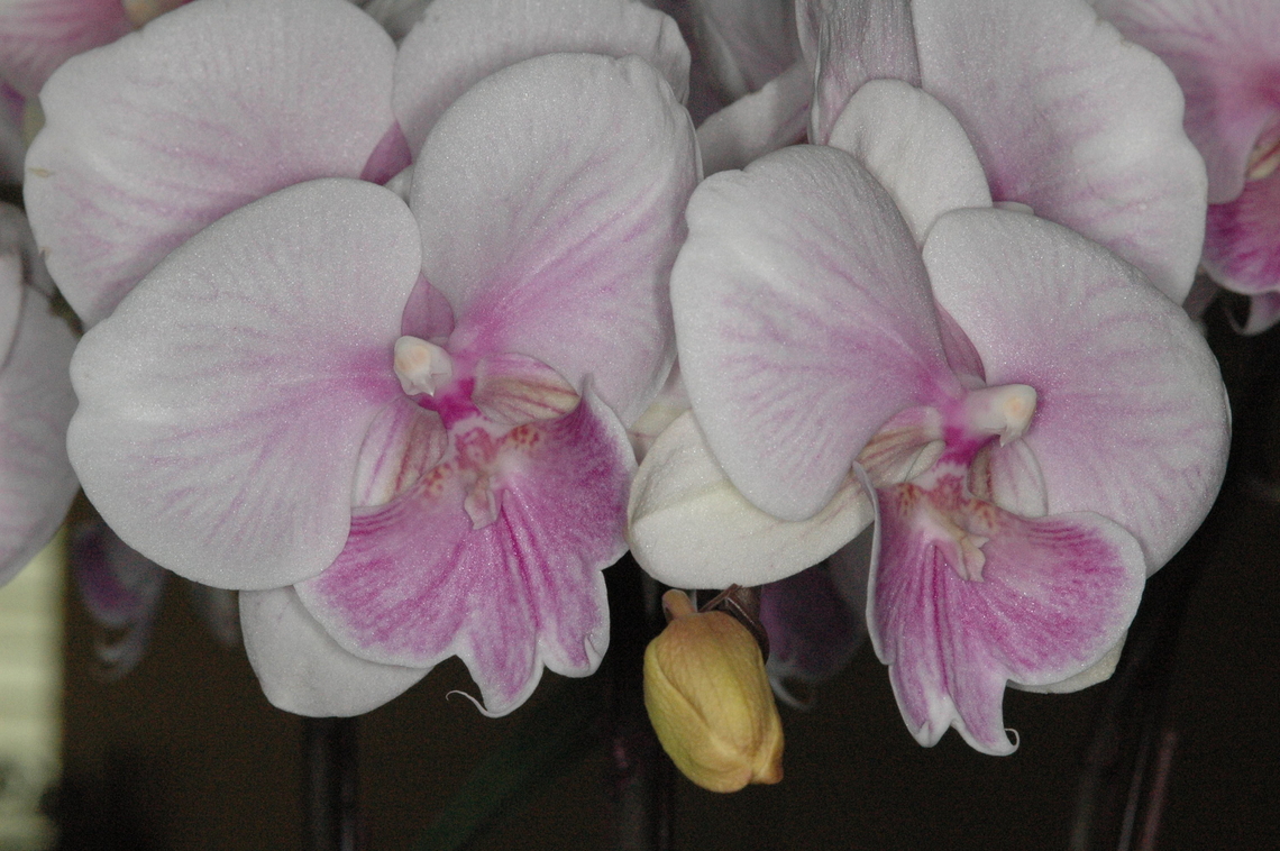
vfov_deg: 8.7
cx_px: 640
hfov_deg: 13.1
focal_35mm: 158
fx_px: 5595
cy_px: 426
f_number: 22
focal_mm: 105
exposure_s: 1/350
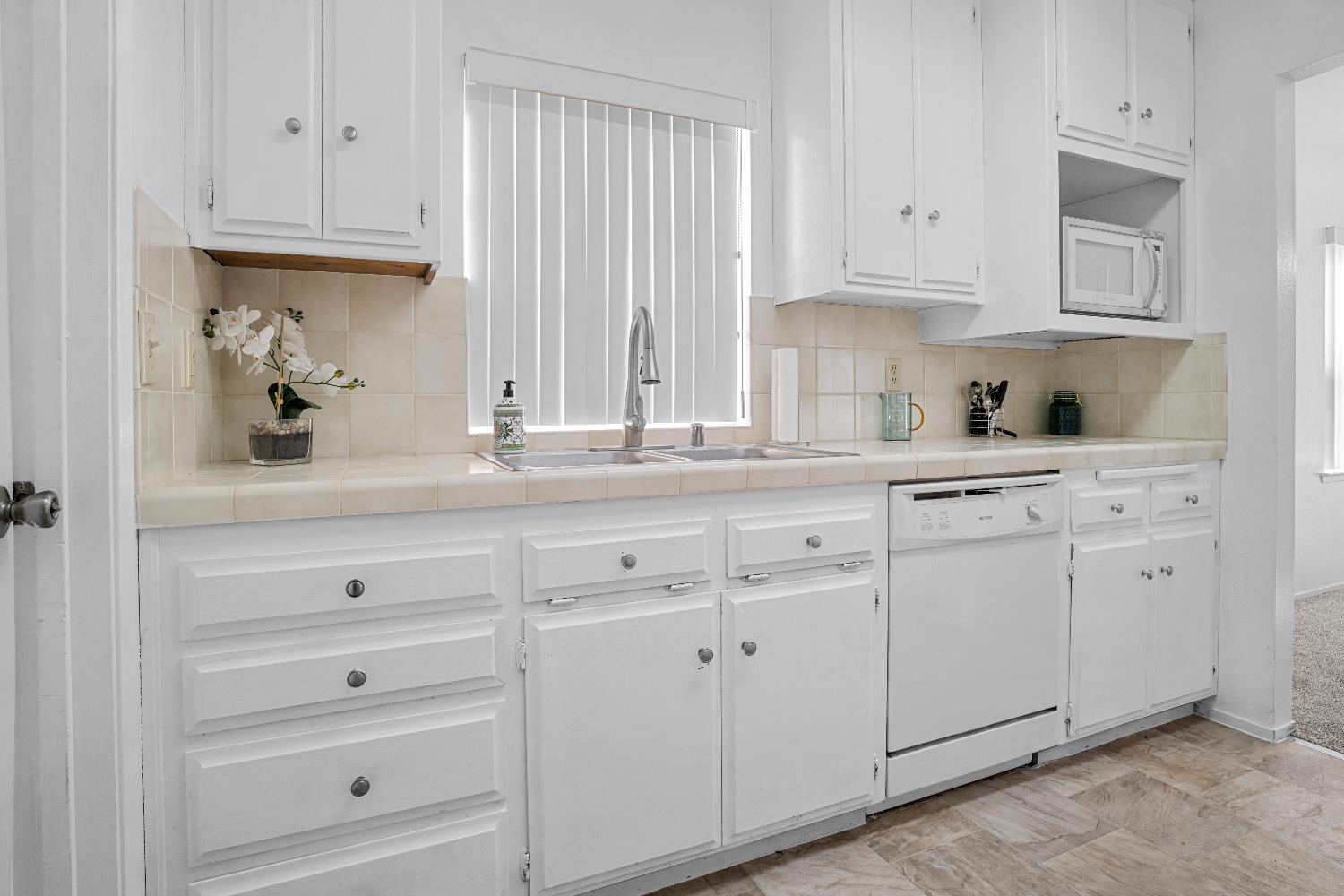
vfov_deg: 68.3
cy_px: 448
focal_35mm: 18
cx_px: 672
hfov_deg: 91.0
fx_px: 661
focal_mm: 11.8
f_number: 8
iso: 250
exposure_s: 1/5
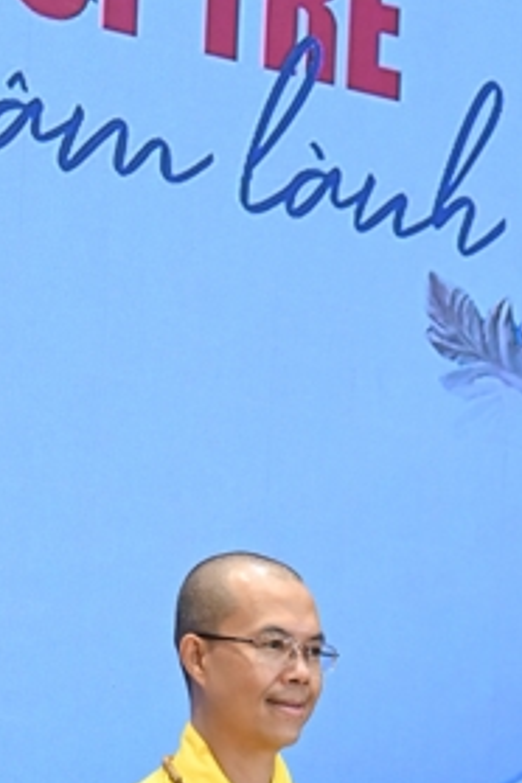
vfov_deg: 7.5
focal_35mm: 273
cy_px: 627
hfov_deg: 5.0
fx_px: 5937
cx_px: 362
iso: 4000
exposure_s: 1/160
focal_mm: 78
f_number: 4.5
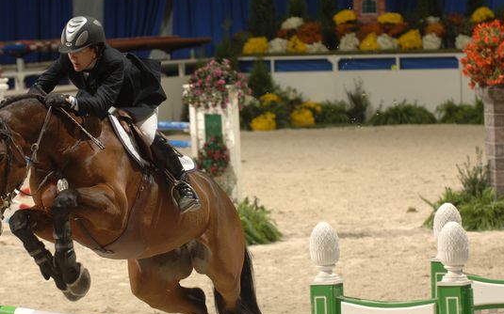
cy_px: 173
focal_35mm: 274
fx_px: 3762
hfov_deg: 7.7
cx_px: 211
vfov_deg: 4.8
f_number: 5.6
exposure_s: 1/250
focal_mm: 150
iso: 320
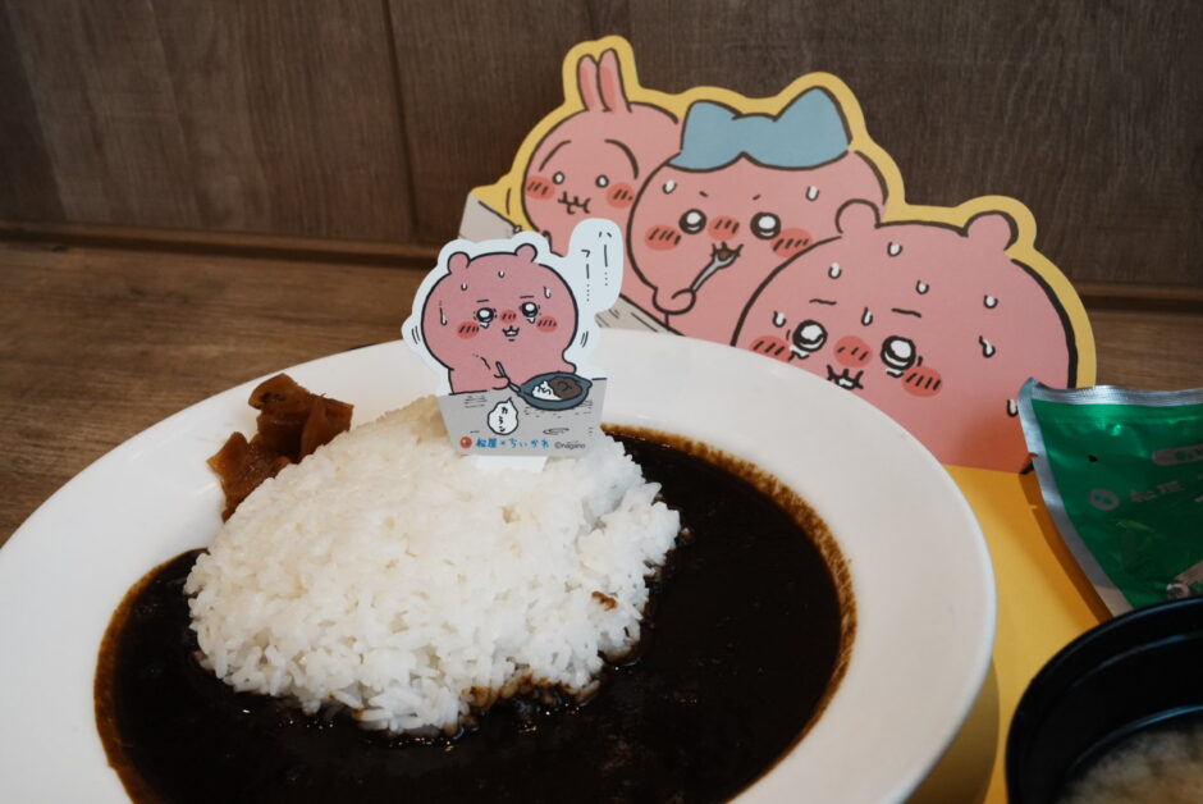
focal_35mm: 42
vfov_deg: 31.9
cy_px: 402
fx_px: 1404
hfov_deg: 46.4
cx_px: 602
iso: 4000
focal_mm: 42
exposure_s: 1/400
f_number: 13
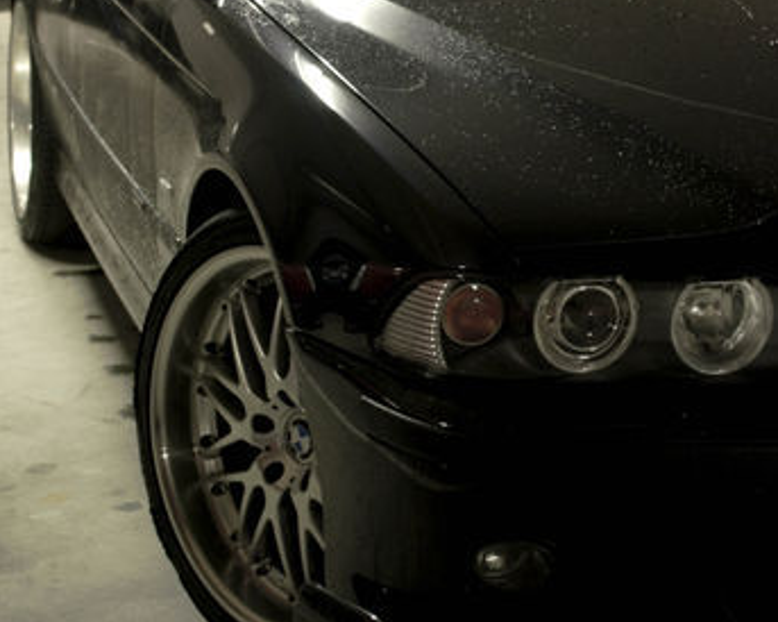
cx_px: 574
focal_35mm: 100
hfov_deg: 19.1
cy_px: 184
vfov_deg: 15.3
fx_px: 2301
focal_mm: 38
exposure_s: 1/1.3
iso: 200
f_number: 5.3
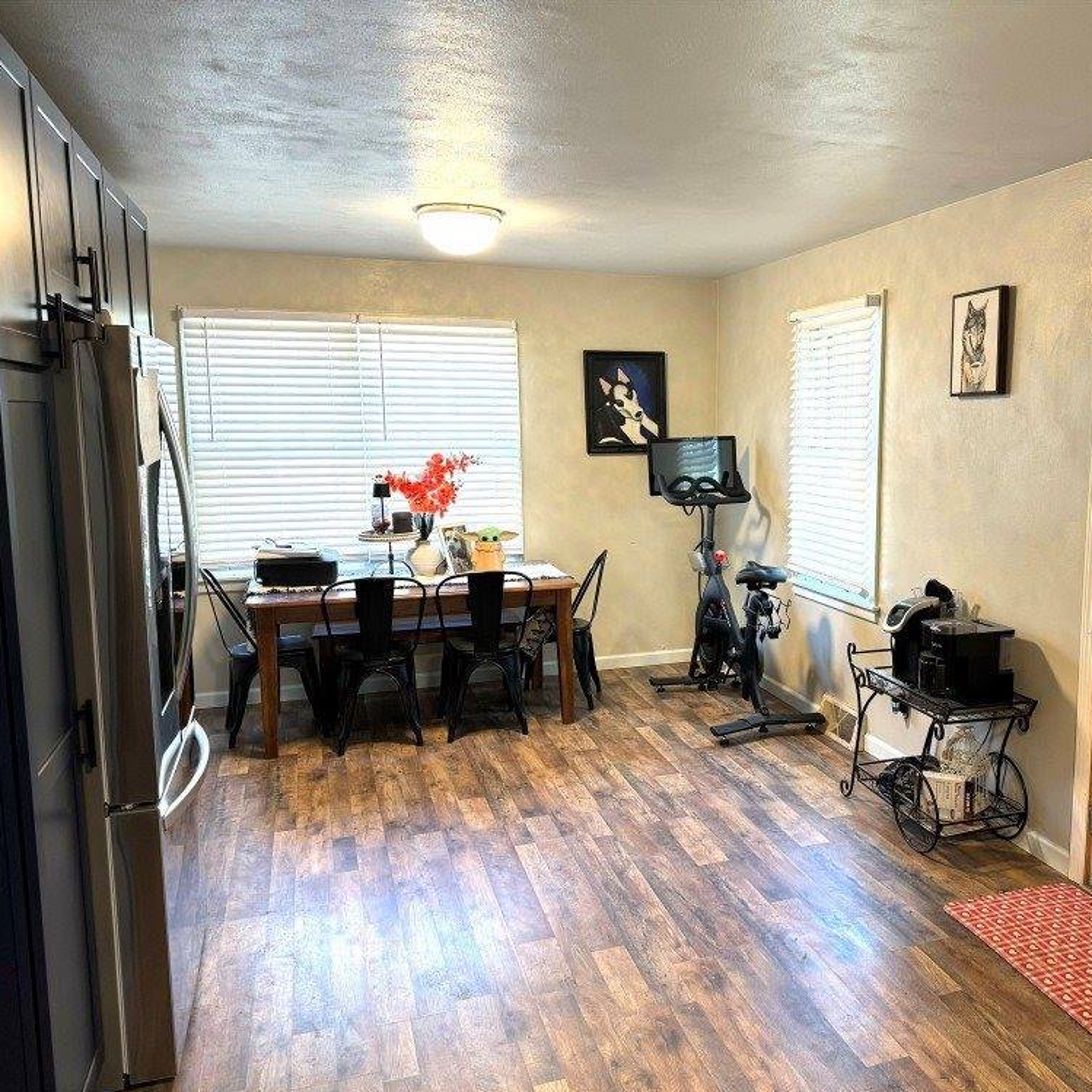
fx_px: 1035
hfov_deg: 54.4
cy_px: 558
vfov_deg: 55.6
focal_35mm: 29
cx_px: 733
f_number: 1.78
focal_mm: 6.76
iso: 125
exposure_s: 1/60
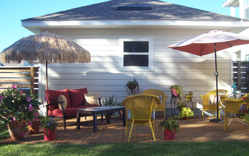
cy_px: 79
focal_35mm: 37
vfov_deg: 34.4
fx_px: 251
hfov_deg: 52.8
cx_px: 126
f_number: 2.7
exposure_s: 1/350
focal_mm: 5.6
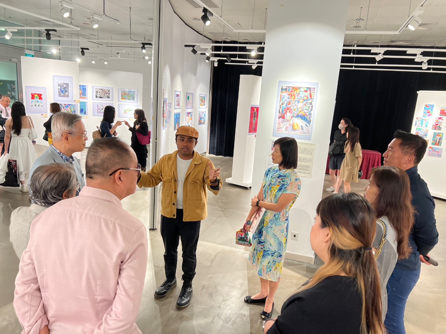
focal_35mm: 26
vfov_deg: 53.1
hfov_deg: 67.3
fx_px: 335
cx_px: 223
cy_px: 167
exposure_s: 1/100
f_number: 1.5
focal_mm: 5.7
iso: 100
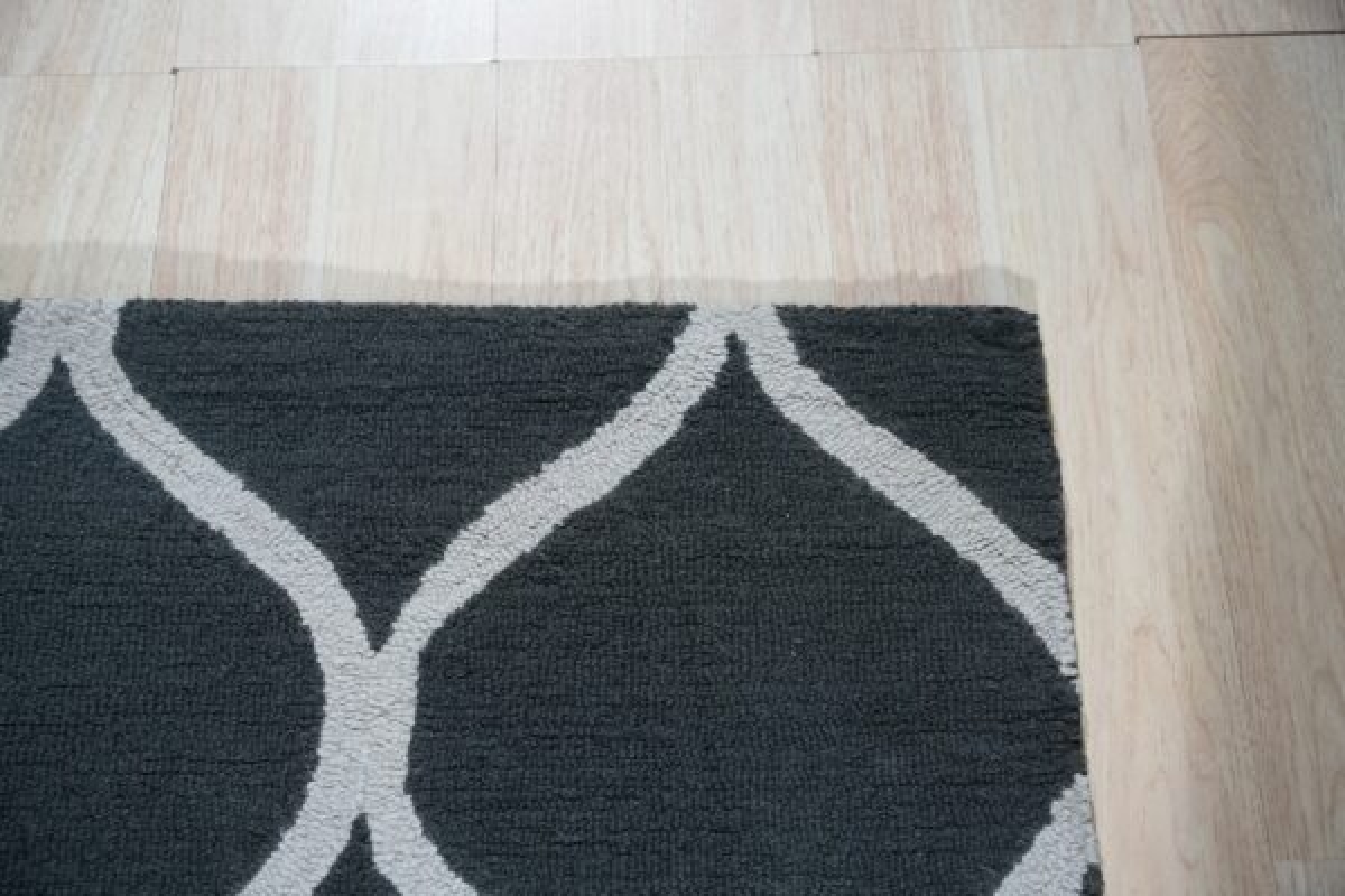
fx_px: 1393
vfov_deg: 35.7
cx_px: 672
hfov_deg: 51.5
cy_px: 448
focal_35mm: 37
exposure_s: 1/160
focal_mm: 37.3
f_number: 4
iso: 640
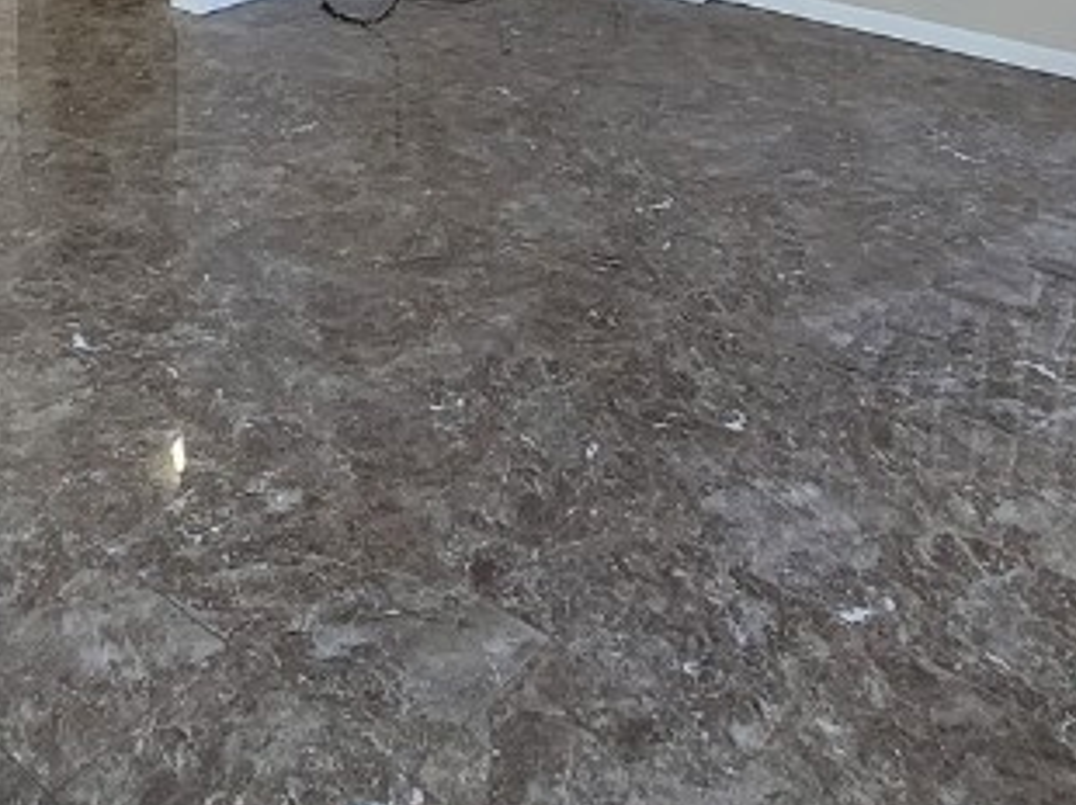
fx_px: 1336
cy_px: -198
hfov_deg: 43.4
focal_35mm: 43
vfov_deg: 28.5
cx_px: 385
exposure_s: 1/60
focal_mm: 1.74
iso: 125
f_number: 2.2
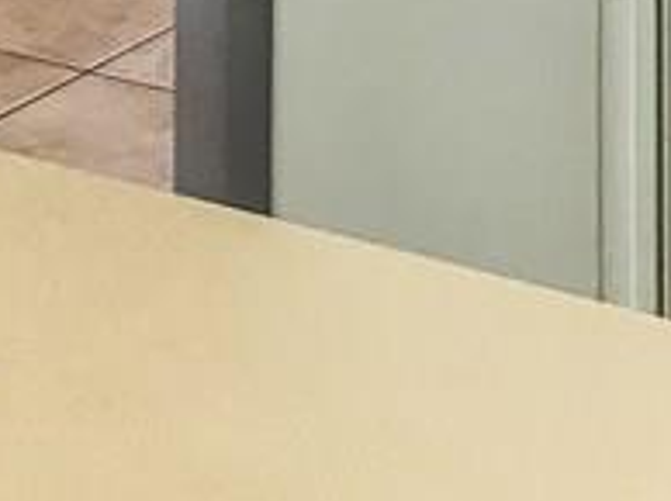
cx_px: 508
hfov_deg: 13.3
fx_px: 2865
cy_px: -356
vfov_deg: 9.6
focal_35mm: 148
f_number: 1.8
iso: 40
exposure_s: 1/17
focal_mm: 3.99
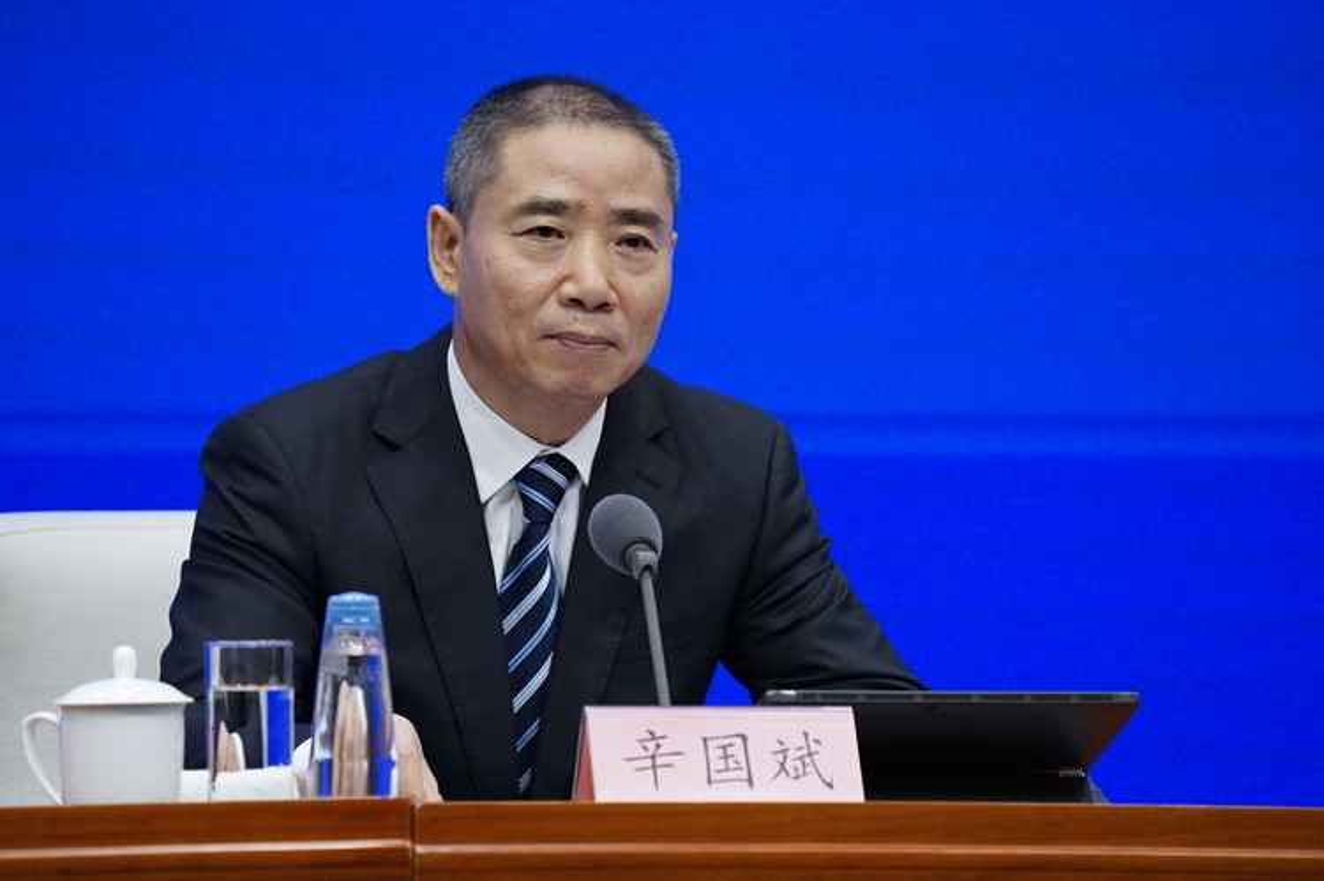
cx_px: 662
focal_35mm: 452
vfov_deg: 3.0
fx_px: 16612
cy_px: 440
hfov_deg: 4.6
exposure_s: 1/320
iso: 6400
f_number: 6.3
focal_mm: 452
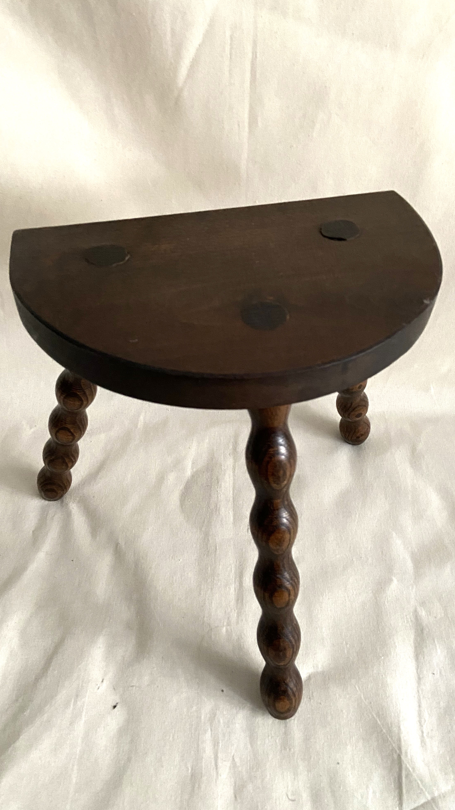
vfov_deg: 66.1
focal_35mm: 29
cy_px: 403
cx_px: 223
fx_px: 622
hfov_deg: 40.2
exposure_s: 1/30
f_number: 1.8
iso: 800
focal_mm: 4.25
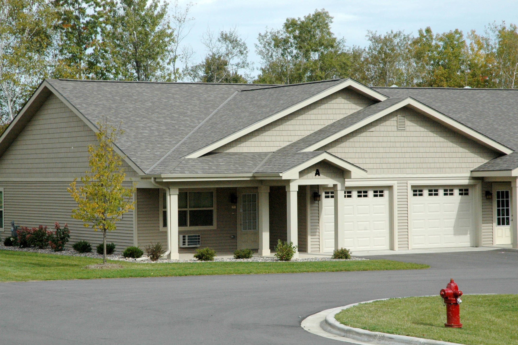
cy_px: 172
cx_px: 259
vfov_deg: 13.0
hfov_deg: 19.5
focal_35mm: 105
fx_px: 1510
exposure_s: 1/800
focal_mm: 70
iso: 1000
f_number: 14
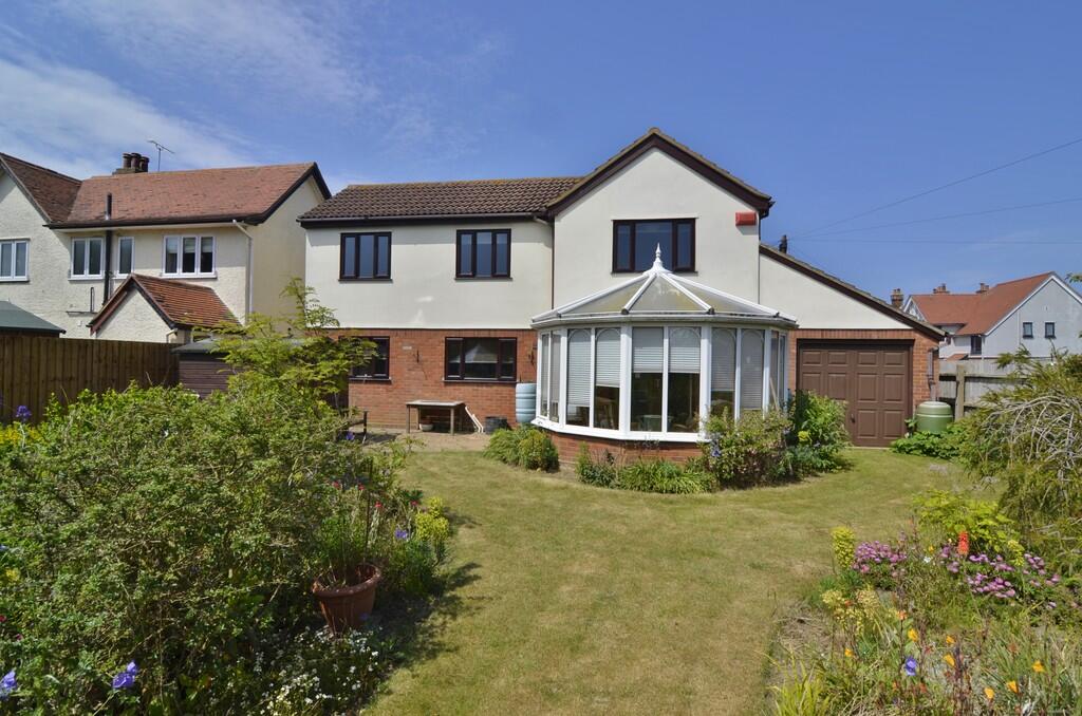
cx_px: 541
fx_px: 495
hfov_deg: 95.1
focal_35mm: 16
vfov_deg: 71.8
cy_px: 358
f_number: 9
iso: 100
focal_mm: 11
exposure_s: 1/320
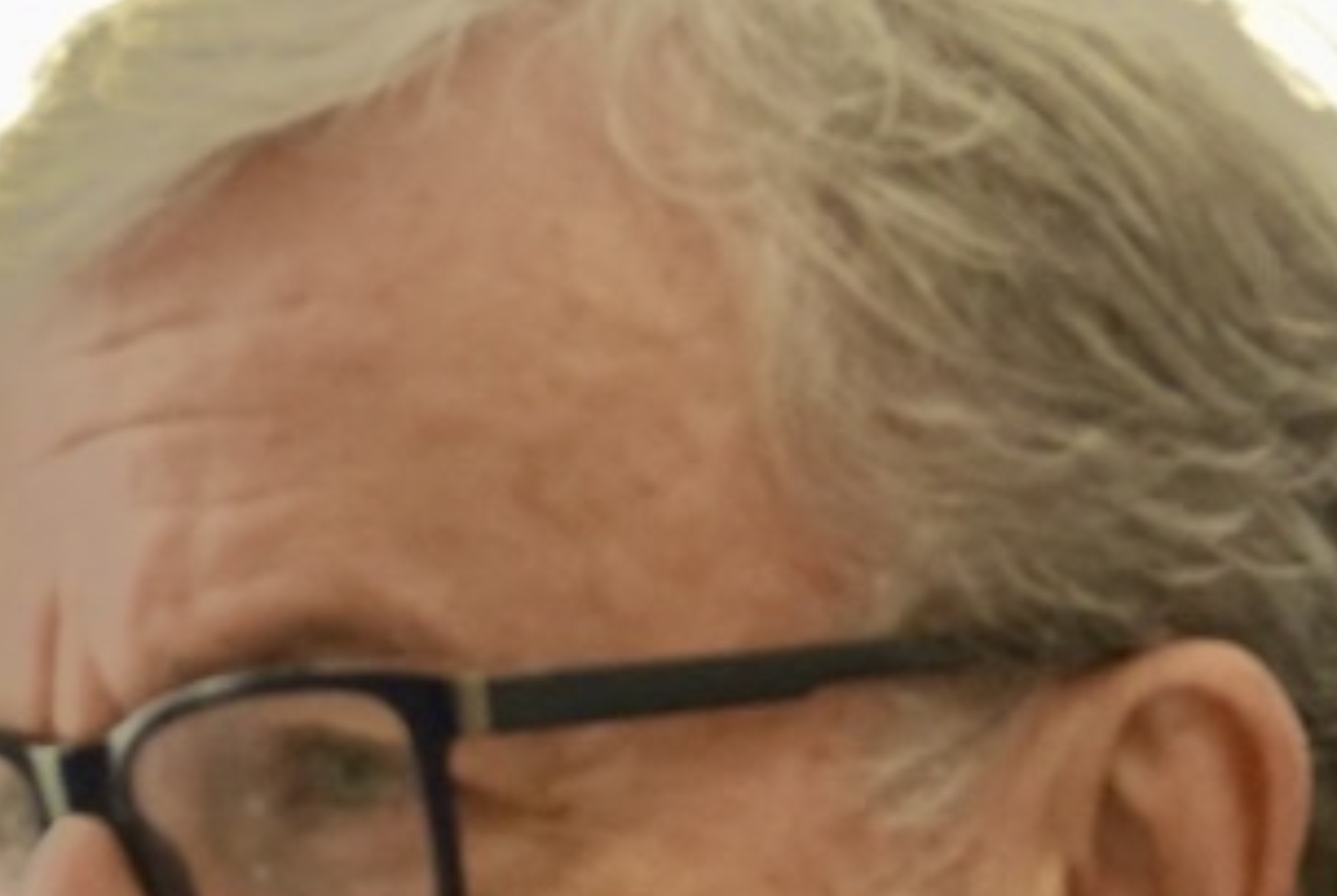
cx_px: -512
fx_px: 25179
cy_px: 1858
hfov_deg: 3.0
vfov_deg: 2.0
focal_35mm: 677
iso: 400
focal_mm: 46.41
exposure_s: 1/160
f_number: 4
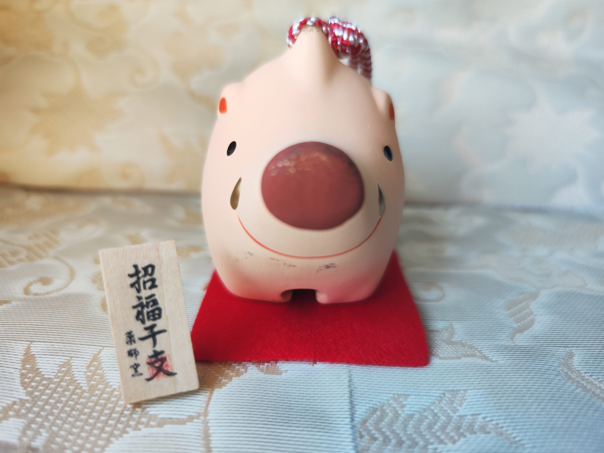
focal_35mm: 23
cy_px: 226
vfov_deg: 58.9
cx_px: 302
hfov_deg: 73.9
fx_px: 401
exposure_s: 1/100
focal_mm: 7.01
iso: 416
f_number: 1.69
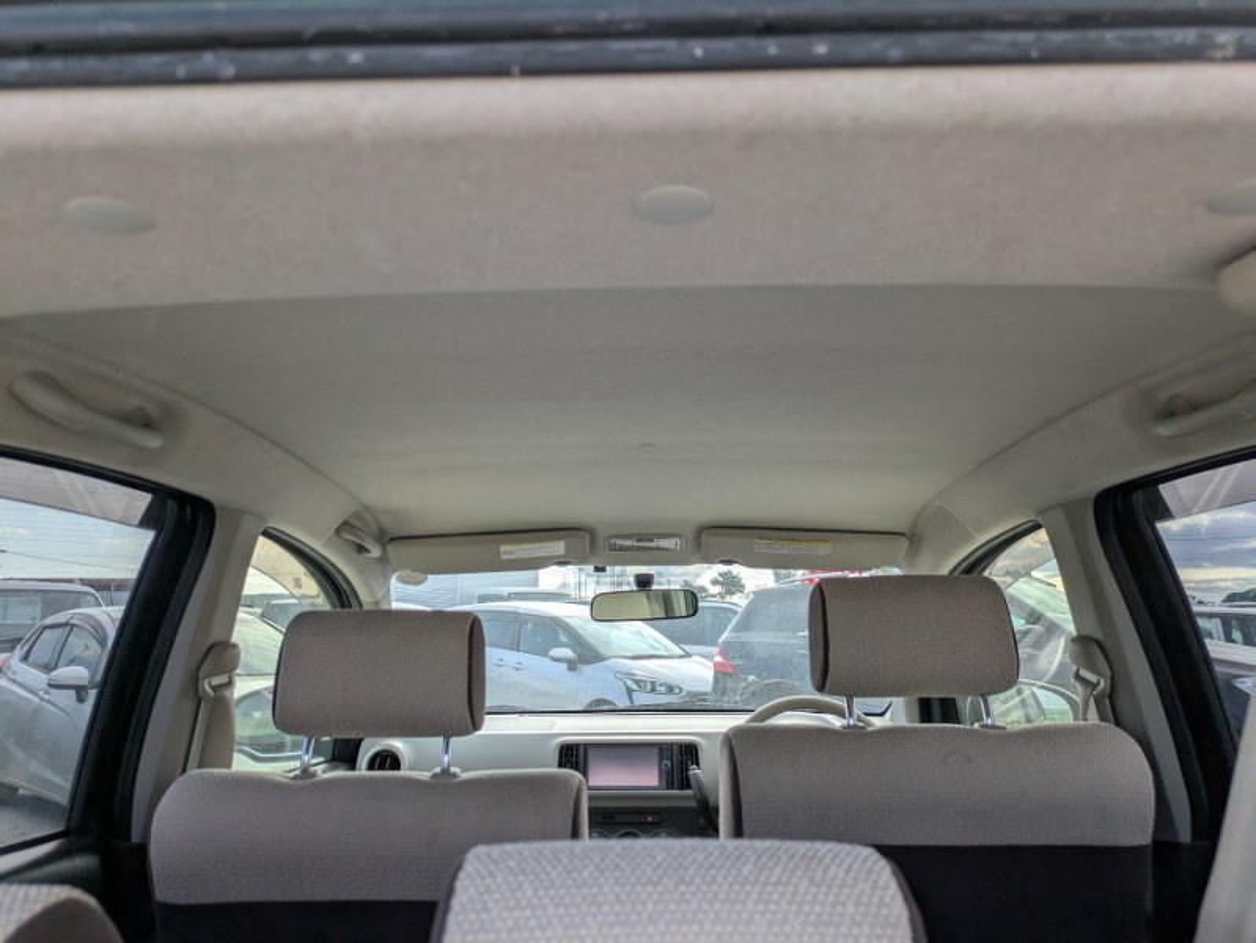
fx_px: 908
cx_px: 628
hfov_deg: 69.4
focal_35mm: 25
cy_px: 472
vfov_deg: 54.9
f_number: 1.89
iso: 45
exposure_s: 1/1185
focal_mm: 5.43
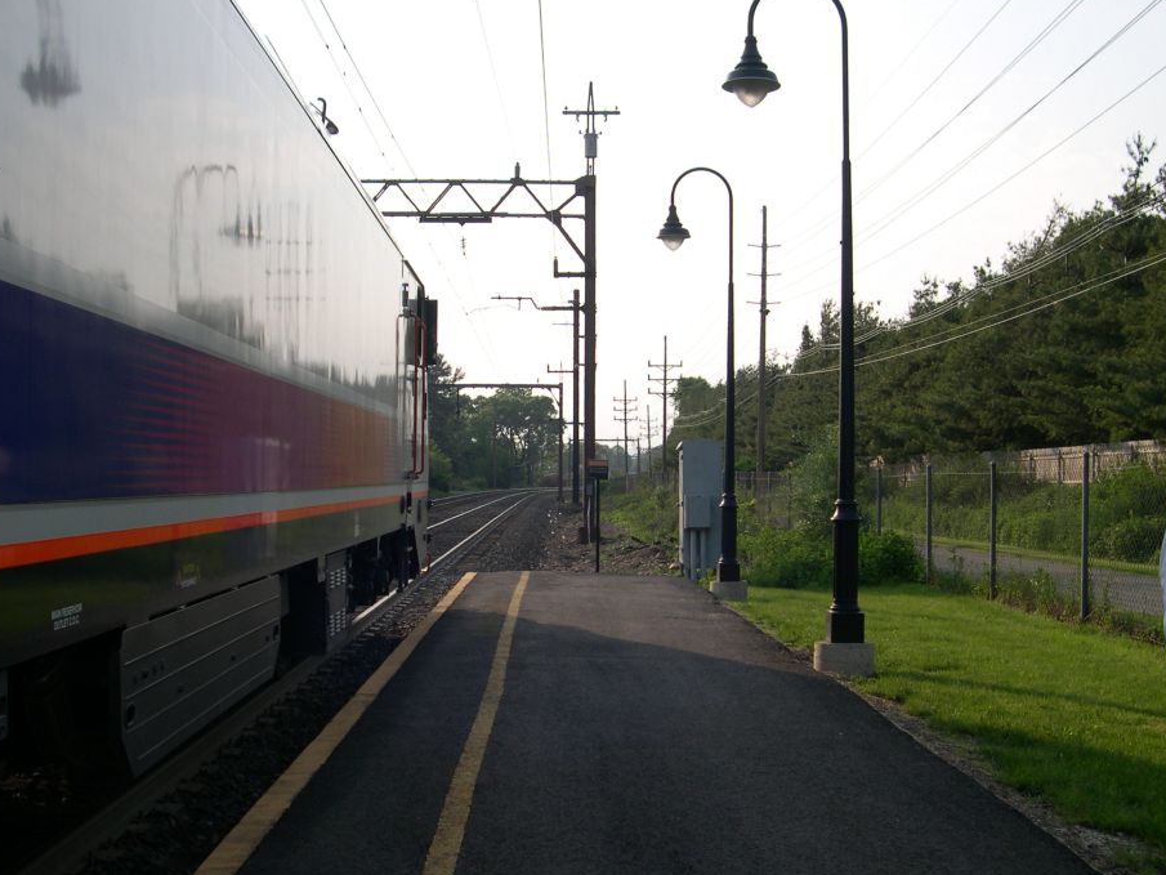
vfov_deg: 33.6
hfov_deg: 43.8
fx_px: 1449
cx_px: 539
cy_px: 487
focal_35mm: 43
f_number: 7.6
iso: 100
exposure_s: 1/147
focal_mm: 8
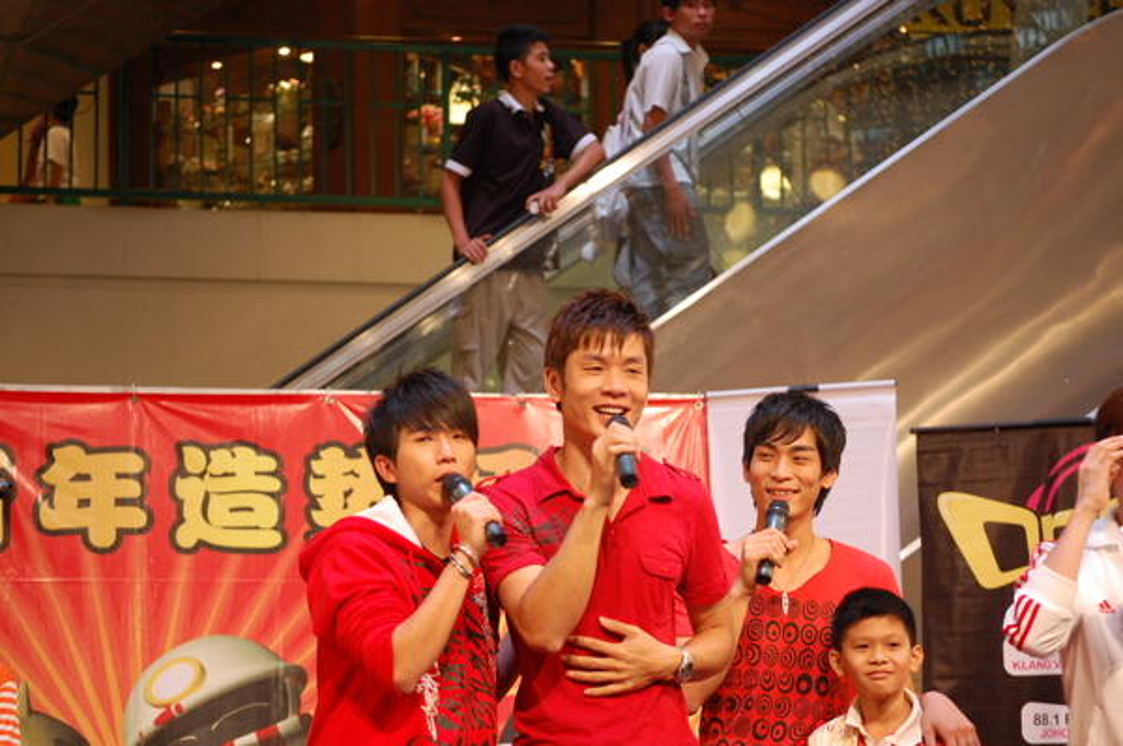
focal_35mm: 102
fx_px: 3179
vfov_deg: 13.4
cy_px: 373
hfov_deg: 20.0
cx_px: 562
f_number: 4.2
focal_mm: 68
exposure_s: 1/80
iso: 800
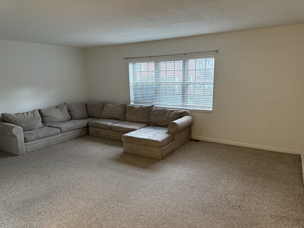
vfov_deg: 56.8
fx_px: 211
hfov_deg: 71.6
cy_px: 114
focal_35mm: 24
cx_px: 152
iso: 320
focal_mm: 6.76
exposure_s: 1/120
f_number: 1.78
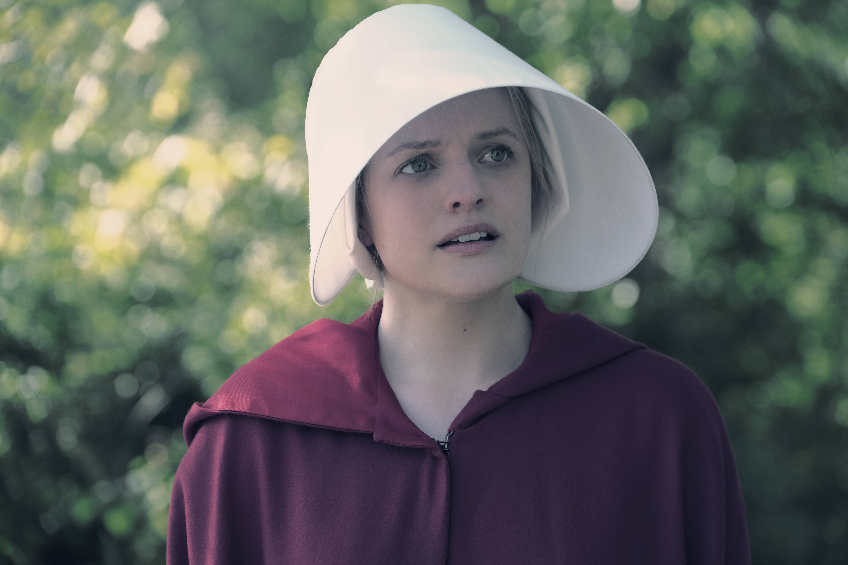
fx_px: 3345
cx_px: 424
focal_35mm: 142
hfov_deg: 14.4
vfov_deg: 9.7
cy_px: 282
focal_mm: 94.5
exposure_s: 1/250
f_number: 3.6
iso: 400
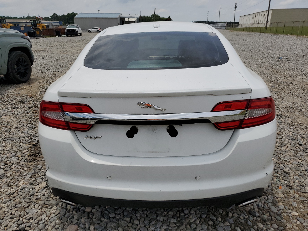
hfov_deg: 67.3
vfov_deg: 53.1
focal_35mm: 26
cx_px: 154
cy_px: 116
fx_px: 231
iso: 51
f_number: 1.5
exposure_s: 1/10000
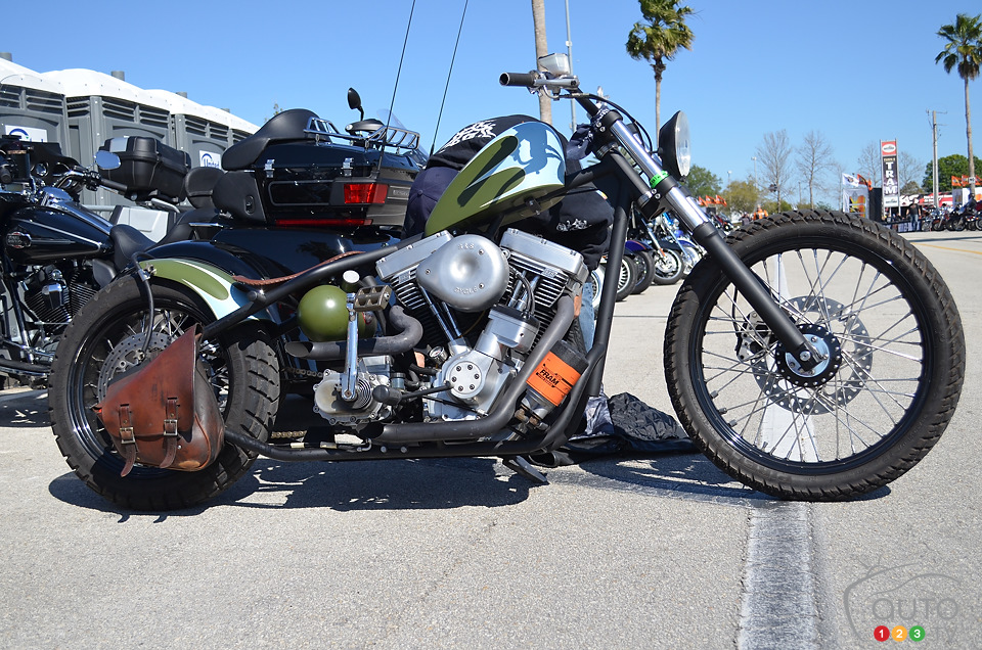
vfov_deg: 34.1
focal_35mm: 39
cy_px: 325
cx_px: 491
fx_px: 1062
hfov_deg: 49.6
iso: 320
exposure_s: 1/2000
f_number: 5
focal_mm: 26
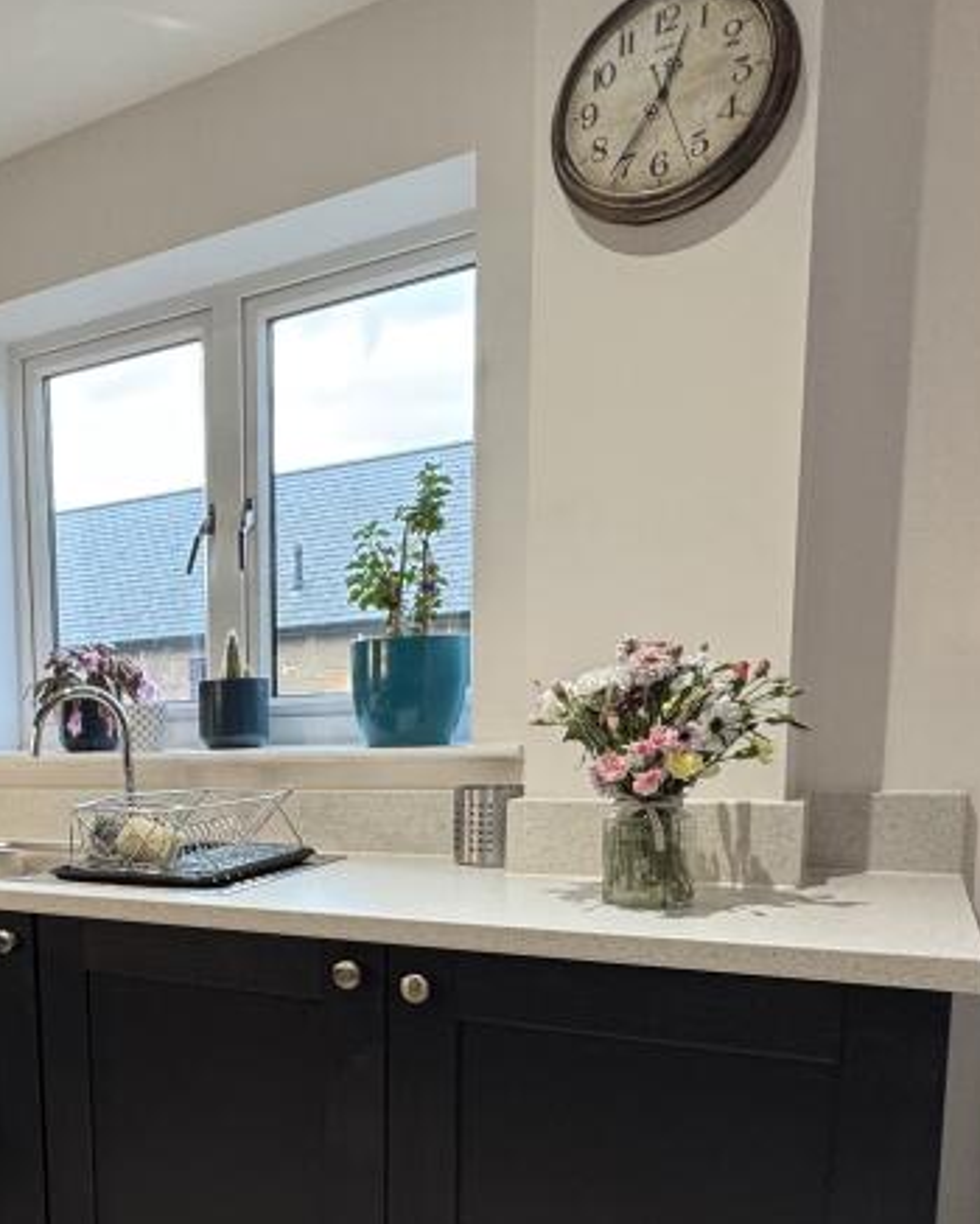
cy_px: 879
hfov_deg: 40.9
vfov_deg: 53.7
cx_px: 34
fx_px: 1159
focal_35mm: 32
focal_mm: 2.22
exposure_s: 1/50
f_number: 2.2
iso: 200
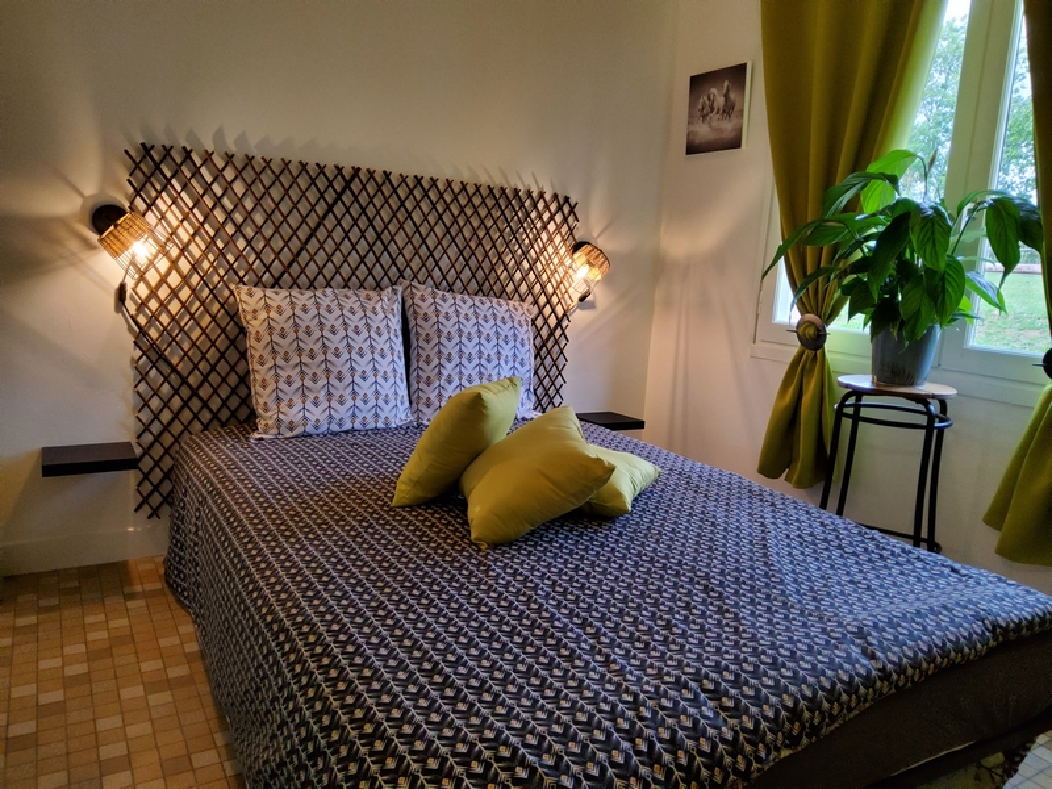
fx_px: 790
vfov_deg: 53.1
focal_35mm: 26
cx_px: 526
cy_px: 394
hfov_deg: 67.3
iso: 250
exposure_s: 1/100
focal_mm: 3.08
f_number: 2
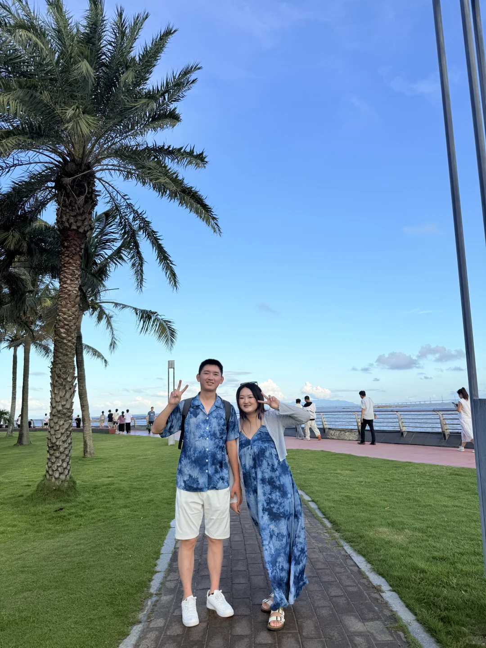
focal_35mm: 24
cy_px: 324
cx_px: 243
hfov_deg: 56.8
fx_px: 449
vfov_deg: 71.6
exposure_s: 1/2703
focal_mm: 6.76
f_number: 1.78
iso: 80
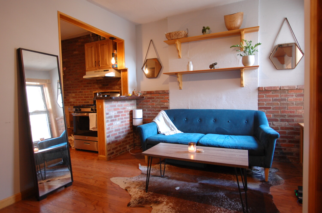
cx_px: 161
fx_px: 188
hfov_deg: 81.3
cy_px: 106
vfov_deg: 59.3
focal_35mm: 21
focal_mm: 14
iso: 800
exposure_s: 1/25
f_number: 3.5
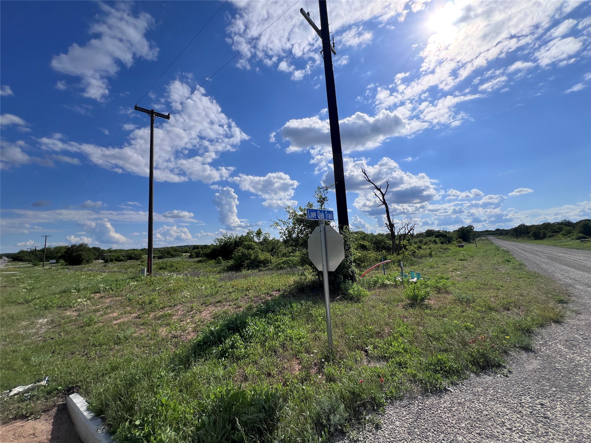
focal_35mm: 13
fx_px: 222
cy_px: 222
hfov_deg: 106.2
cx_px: 296
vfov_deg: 89.9
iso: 32
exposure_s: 1/4386
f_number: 1.8
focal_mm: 1.57
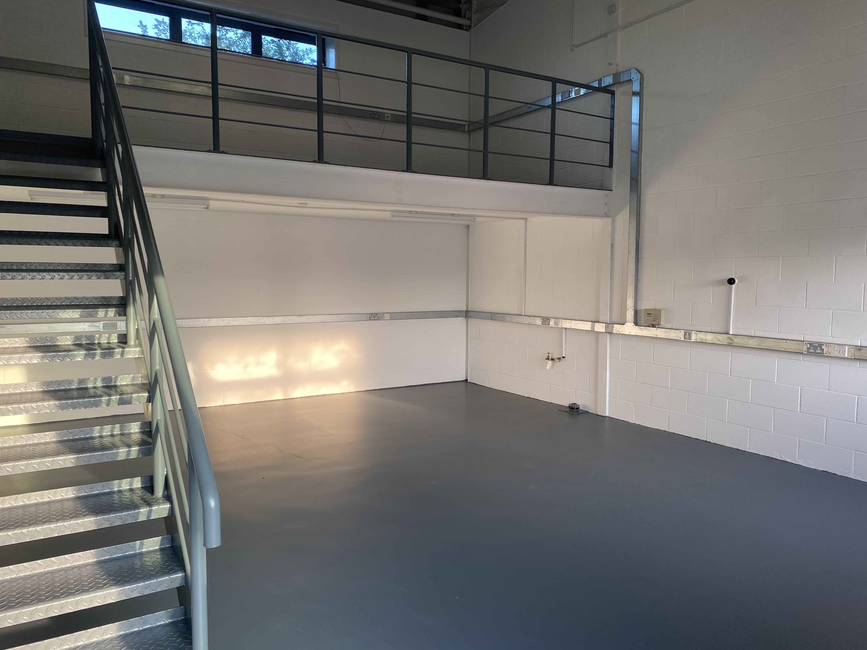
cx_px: 434
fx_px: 651
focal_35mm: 26
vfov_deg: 53.1
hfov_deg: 67.3
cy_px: 325
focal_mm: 4.25
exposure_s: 1/122
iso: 50
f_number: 1.8
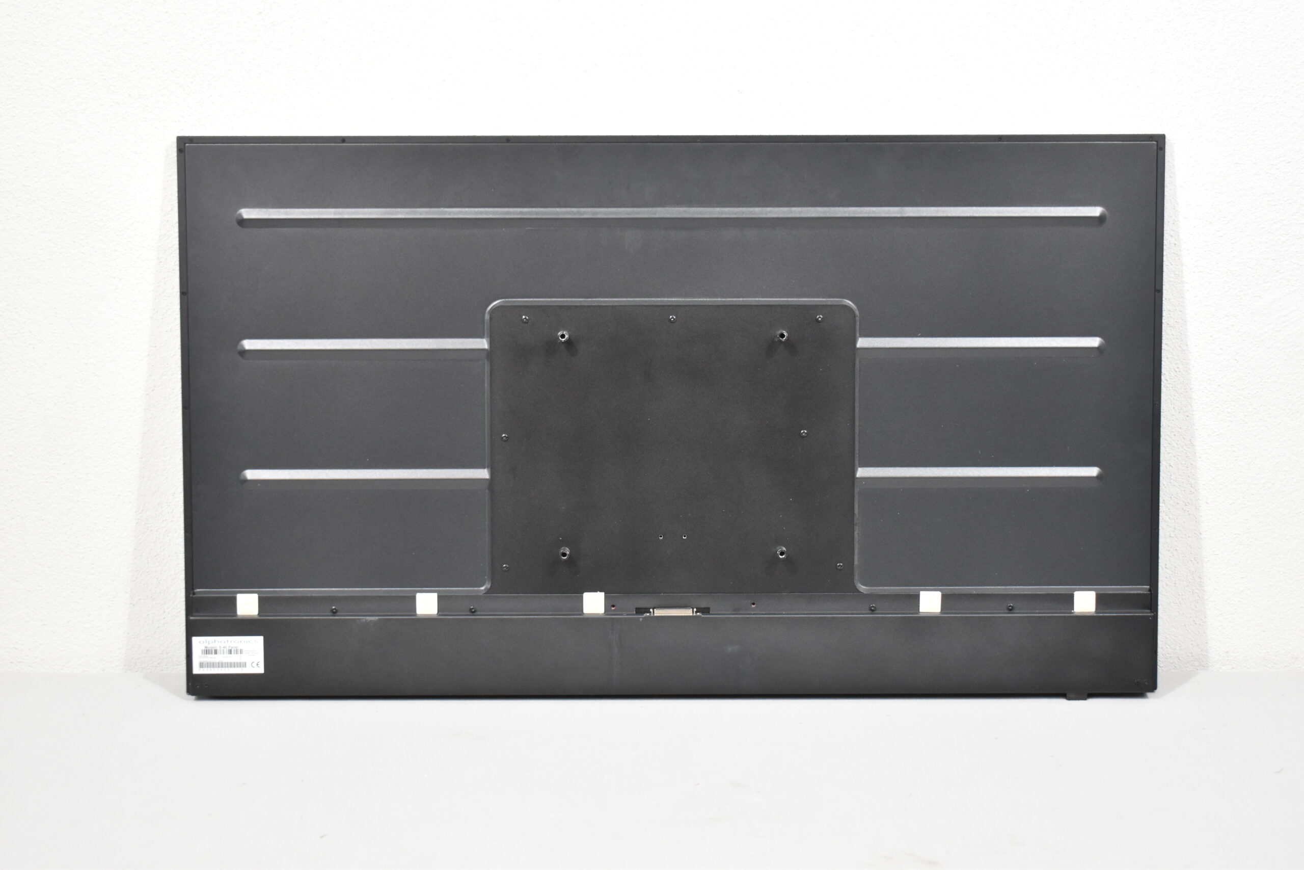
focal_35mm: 60
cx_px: 652
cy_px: 435
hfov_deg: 33.4
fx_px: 2173
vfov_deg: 22.6
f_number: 5
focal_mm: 40
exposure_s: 1/125
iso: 2000
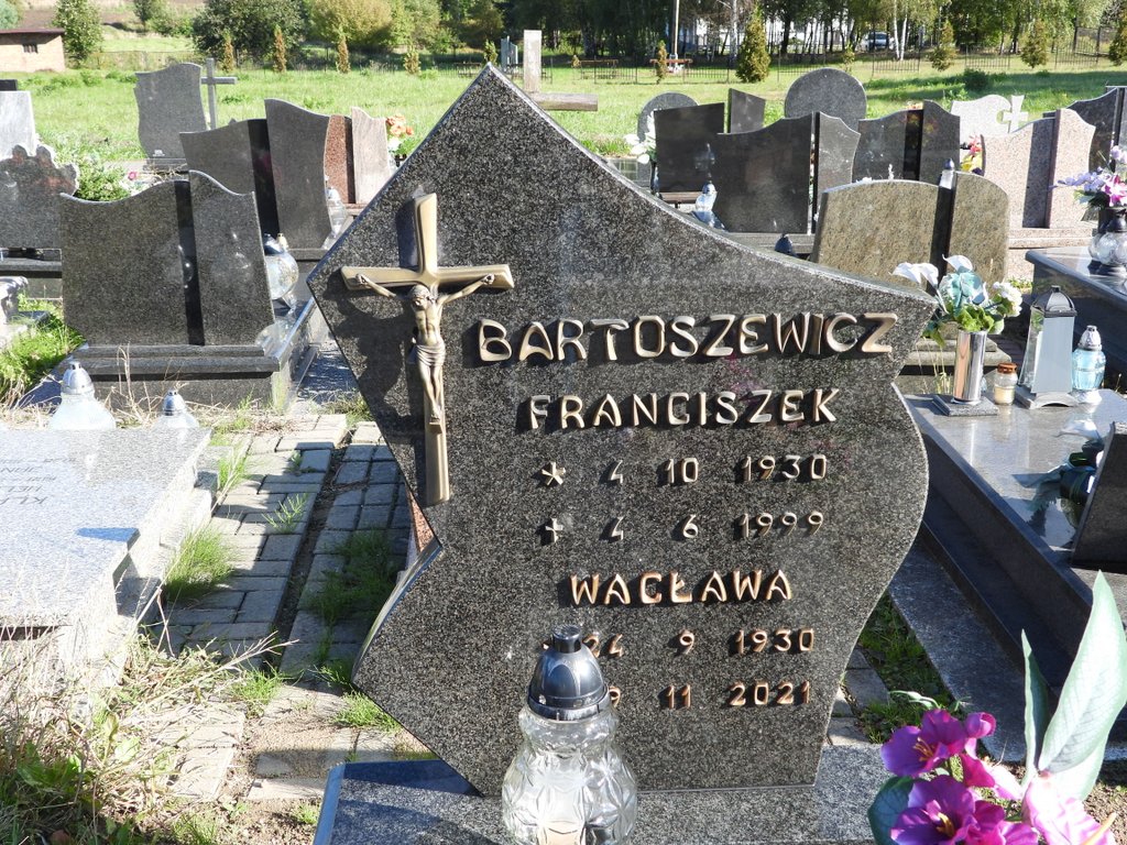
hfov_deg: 45.8
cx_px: 564
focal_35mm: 41
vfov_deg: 35.1
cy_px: 422
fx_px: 1335
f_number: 3.2
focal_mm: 7.4
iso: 100
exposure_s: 1/320
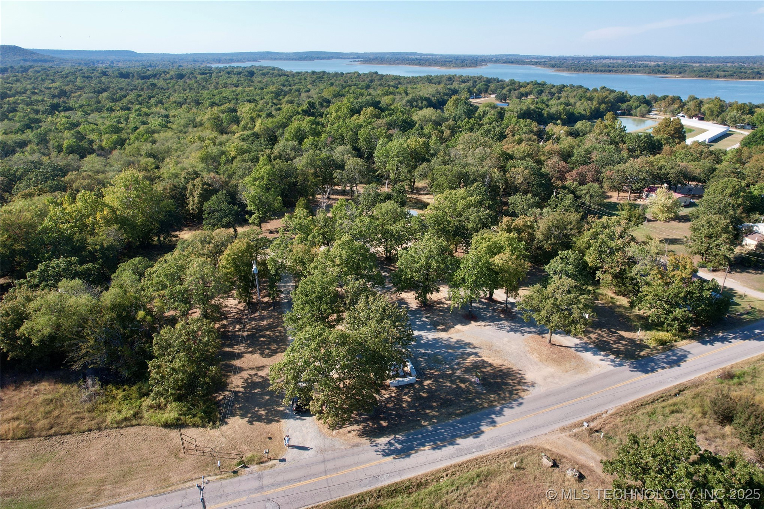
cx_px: 382
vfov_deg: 57.2
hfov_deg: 78.6
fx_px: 467
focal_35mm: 22
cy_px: 254
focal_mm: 8.38
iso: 100
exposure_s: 1/1000
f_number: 2.8
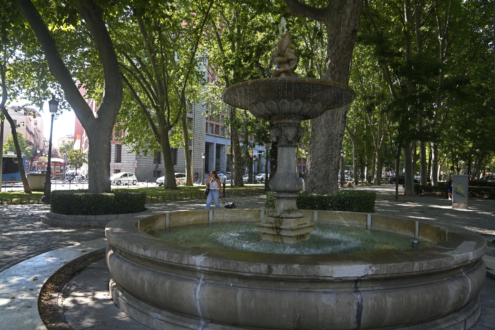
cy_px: 165
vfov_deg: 51.3
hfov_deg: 71.5
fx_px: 344
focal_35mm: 25
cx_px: 248
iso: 800
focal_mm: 25
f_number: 5
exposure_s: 1/321
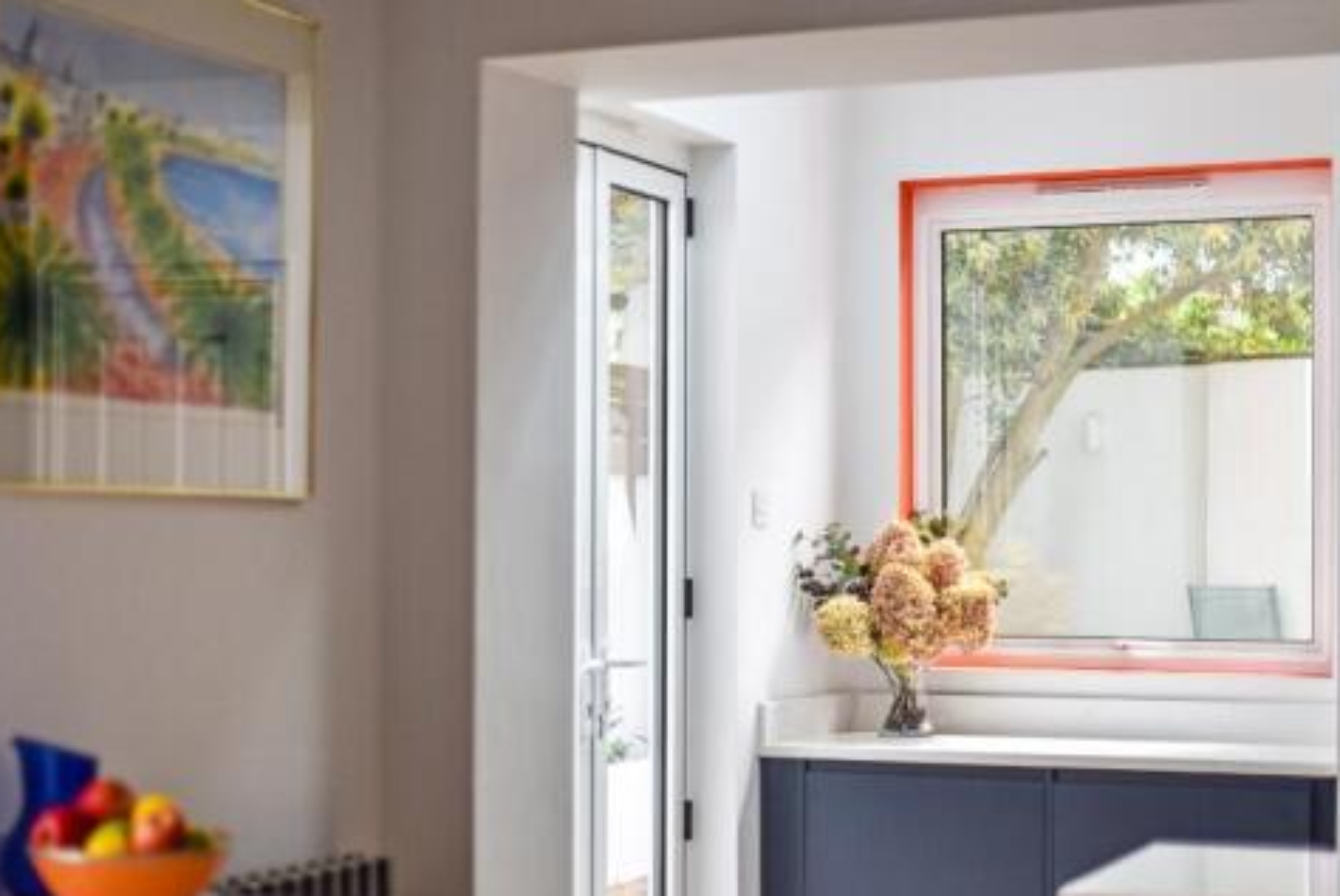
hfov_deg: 29.2
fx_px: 2571
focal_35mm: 69
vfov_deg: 19.7
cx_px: 622
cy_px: 572
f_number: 1.4
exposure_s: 1/4000
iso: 400
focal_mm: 50
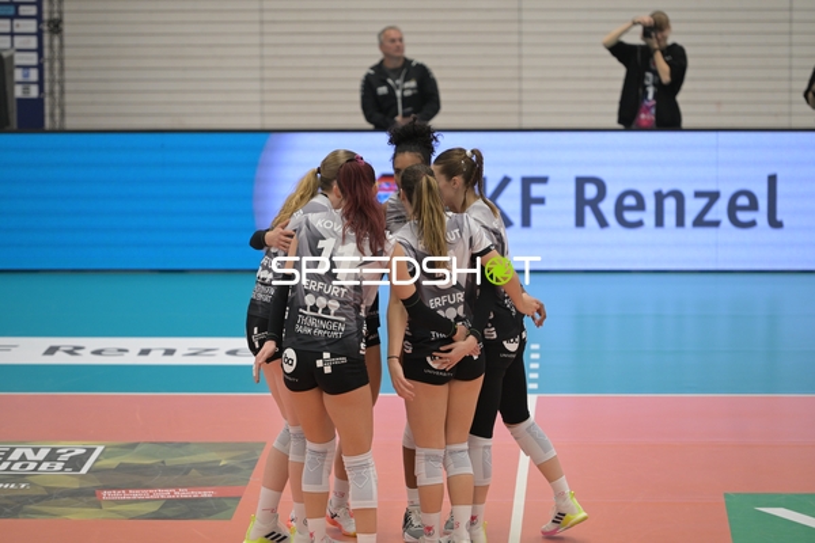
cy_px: 272
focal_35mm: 160
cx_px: 408
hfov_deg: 12.8
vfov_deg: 8.6
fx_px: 3622
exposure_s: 1/500
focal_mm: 160
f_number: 3.5
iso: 2000
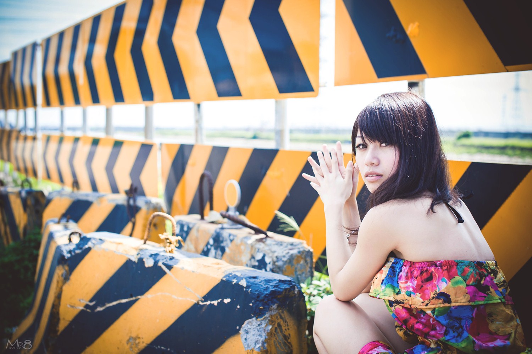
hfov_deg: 39.6
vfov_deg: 27.0
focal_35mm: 50
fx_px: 738
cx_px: 266
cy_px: 177
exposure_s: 1/1000
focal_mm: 50
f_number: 3.5
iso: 250
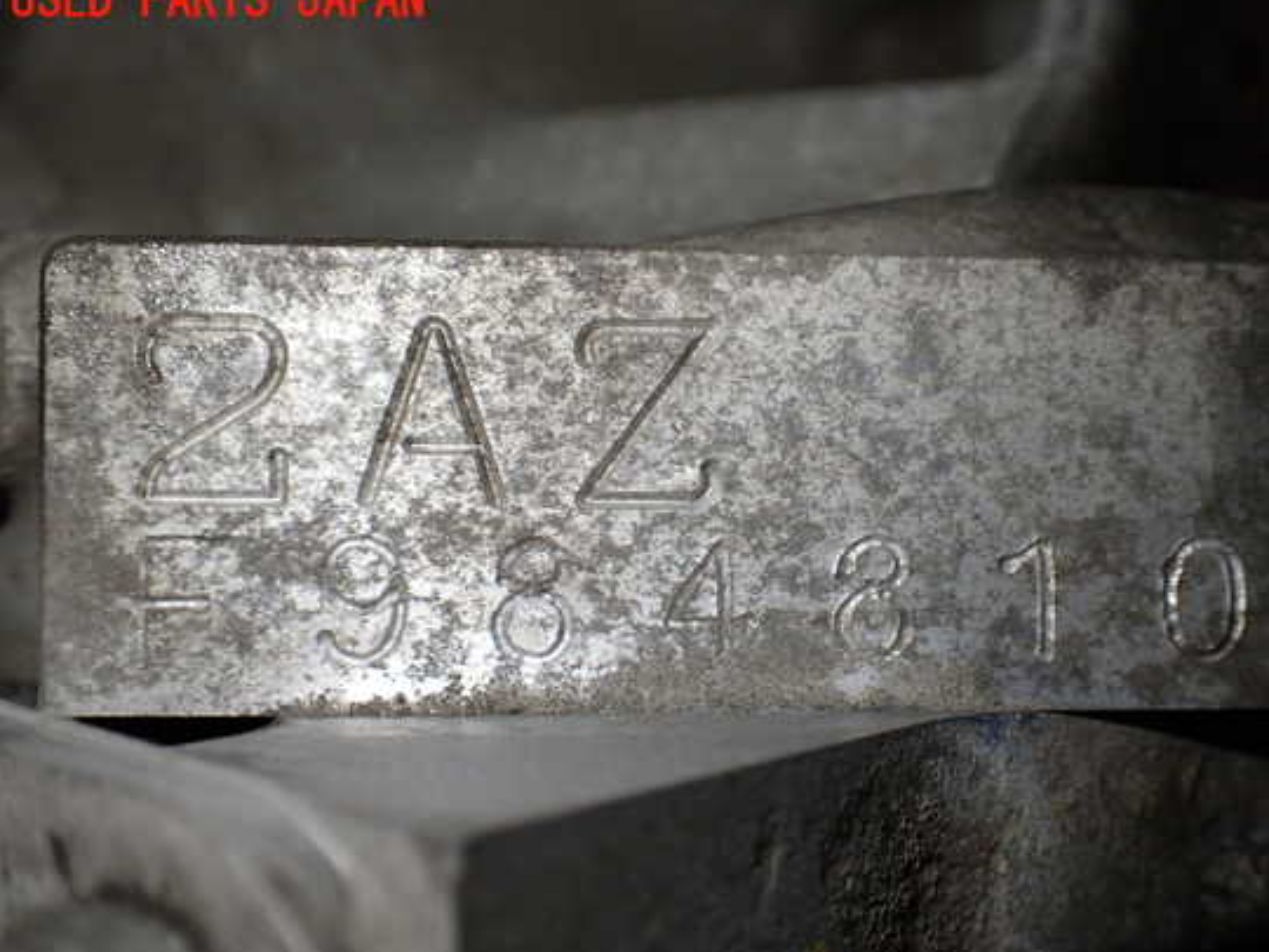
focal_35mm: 40
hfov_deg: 46.7
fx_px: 1466
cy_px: 501
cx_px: 703
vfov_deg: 36.0
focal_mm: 6.37
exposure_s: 1/160
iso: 250
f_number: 2.5
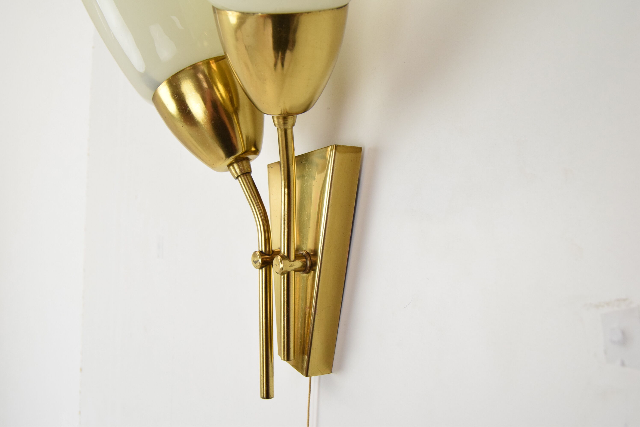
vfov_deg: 38.4
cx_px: 320
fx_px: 614
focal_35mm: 34
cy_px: 214
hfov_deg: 55.1
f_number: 8
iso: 1600
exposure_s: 1/250
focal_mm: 23
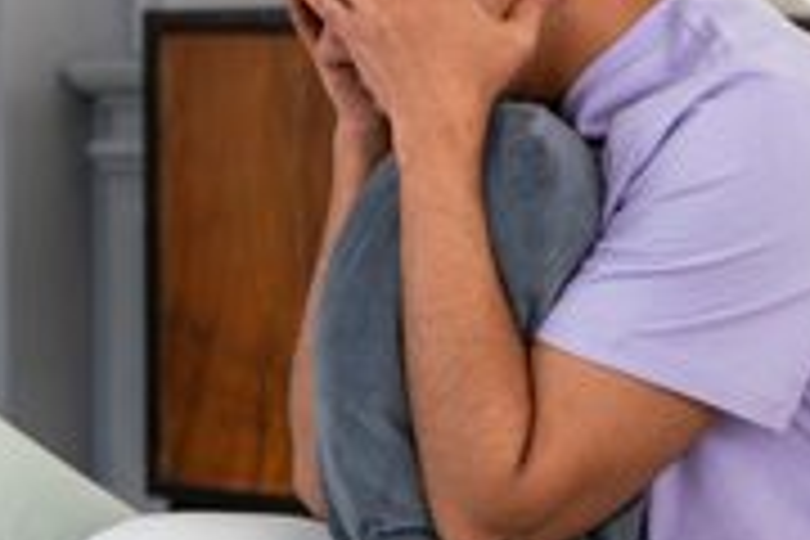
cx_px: 104
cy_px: 470
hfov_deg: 15.4
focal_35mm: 132
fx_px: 2970
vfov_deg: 10.3
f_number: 3.2
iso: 640
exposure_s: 1/160
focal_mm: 34
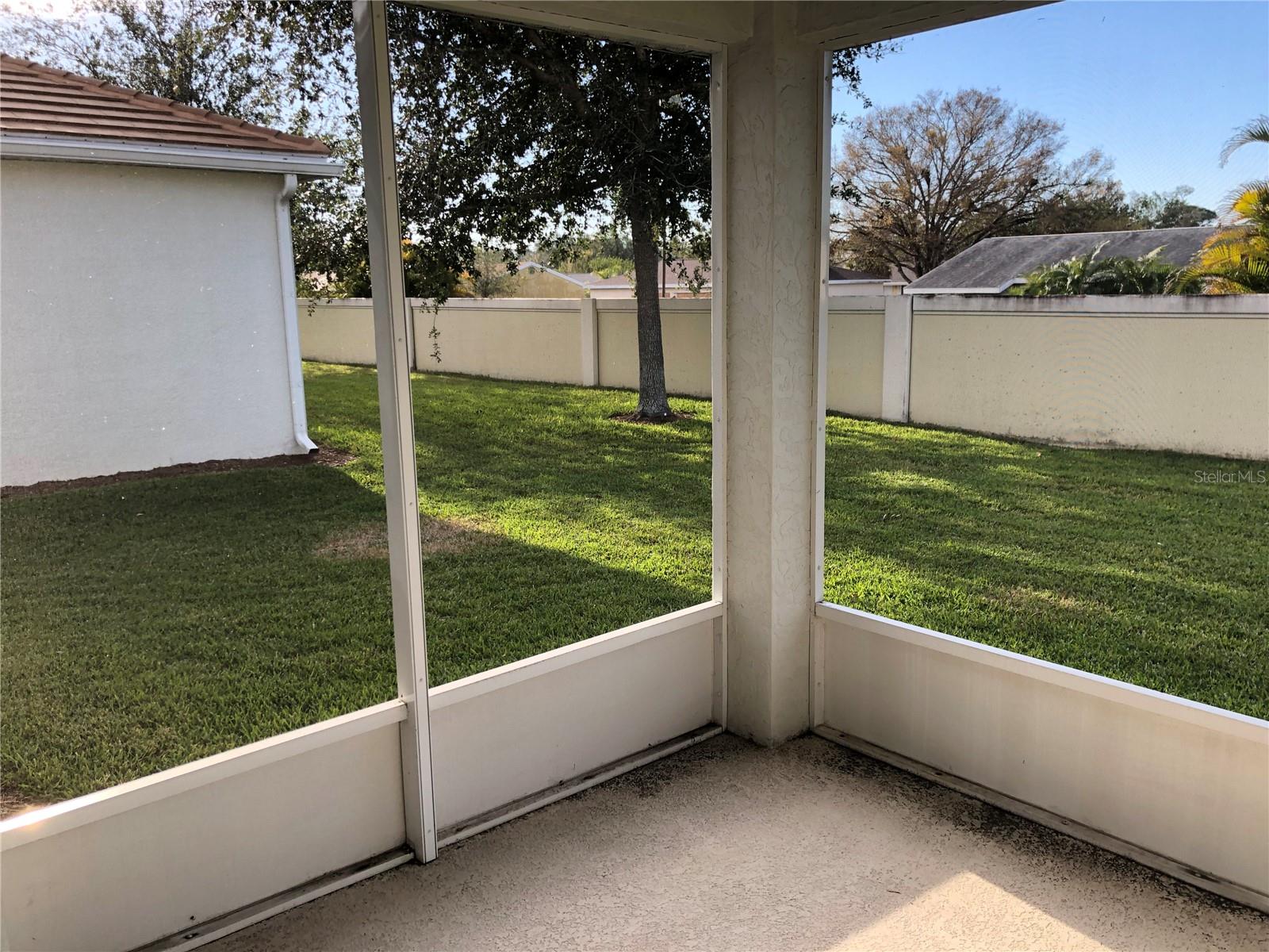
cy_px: 476
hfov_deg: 63.4
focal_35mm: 28
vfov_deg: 49.7
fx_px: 1026
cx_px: 634
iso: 20
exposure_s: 1/203
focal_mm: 4
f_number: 1.8
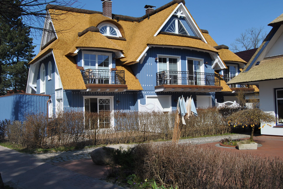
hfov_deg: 53.1
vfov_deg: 37.0
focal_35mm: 36
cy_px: 94
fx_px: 283
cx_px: 142
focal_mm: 24
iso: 100
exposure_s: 1/320
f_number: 9
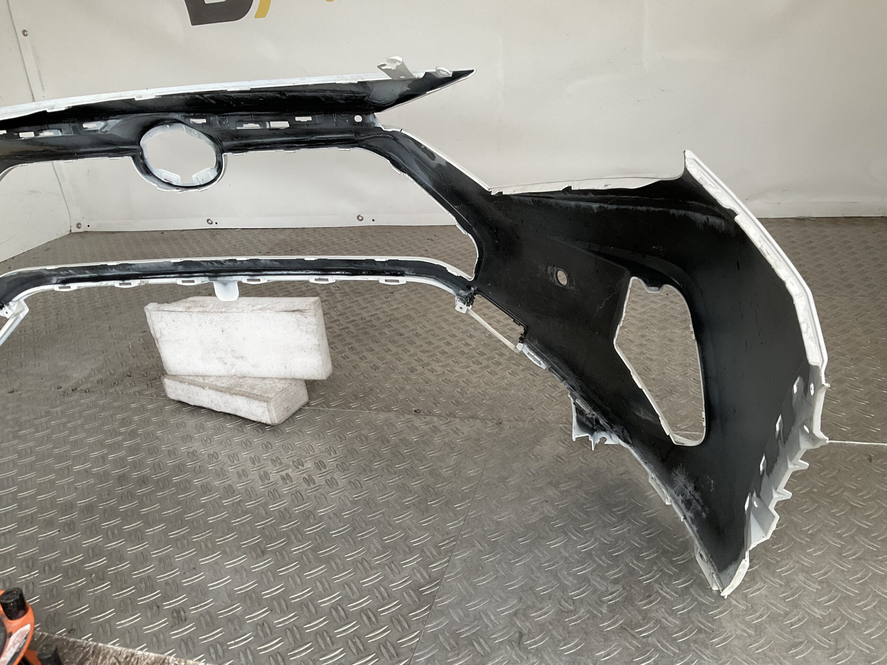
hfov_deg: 61.7
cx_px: 444
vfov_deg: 48.2
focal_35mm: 29
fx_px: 743
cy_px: 332
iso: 64
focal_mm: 3
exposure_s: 1/50
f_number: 1.8
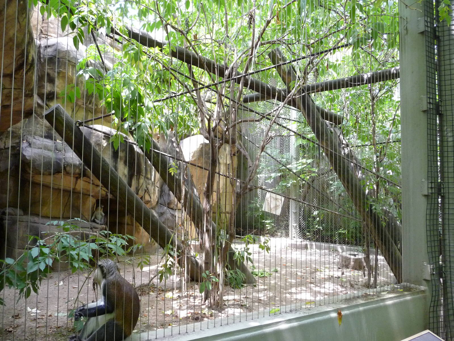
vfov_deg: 49.7
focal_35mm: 28
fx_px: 367
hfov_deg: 63.4
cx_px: 227
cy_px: 170
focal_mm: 4.7
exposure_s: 1/100
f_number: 3.3
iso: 400
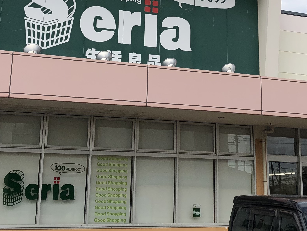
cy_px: 24
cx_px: 190
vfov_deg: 20.1
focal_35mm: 72
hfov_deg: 27.0
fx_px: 639
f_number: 1.8
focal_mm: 3.99
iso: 20
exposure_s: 1/2088
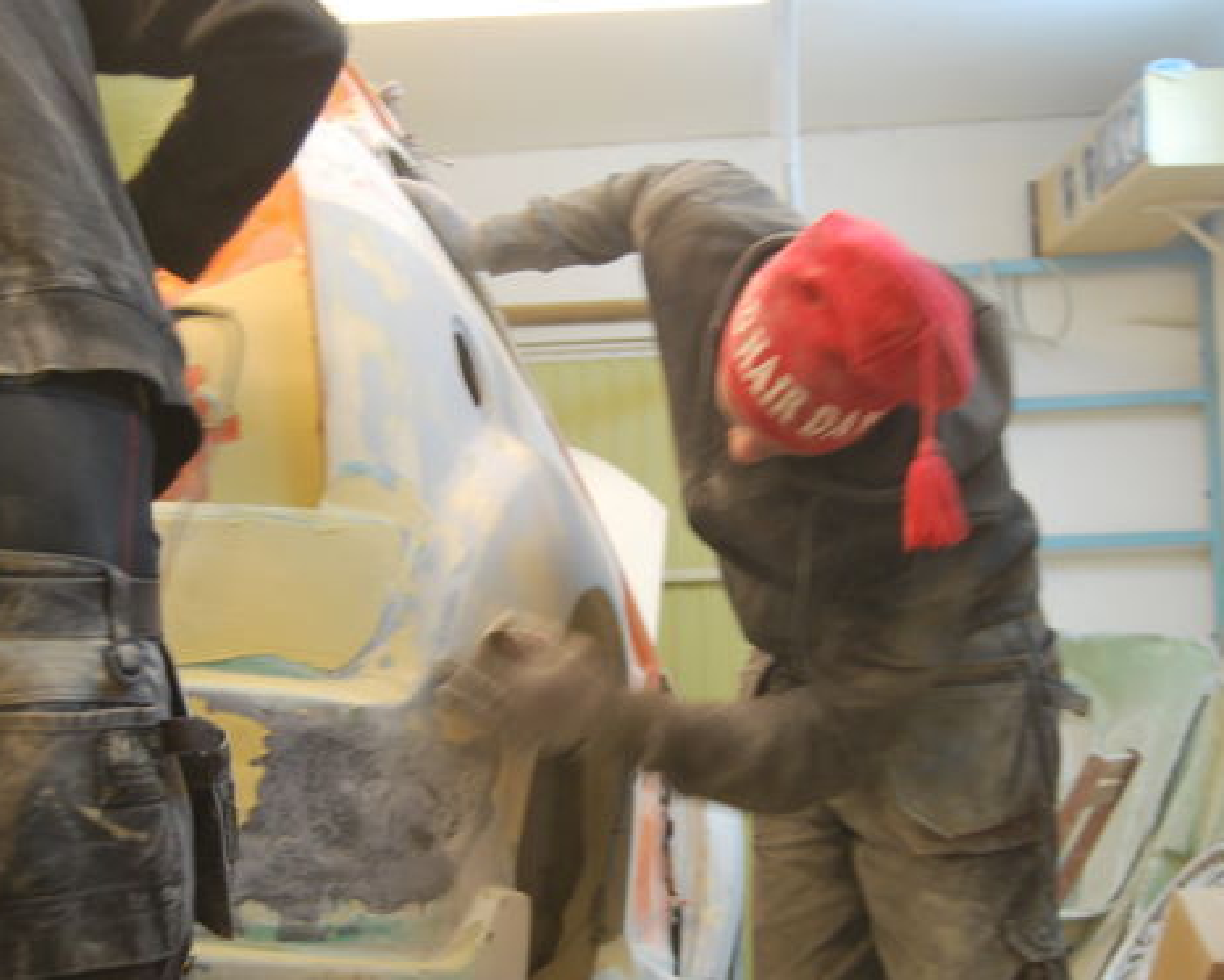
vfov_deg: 26.2
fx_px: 2102
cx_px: 601
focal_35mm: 58
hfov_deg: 32.5
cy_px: 557
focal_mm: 30
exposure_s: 1/20
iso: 400
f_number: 4.2
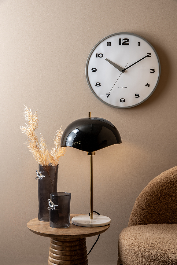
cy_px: 132
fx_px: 552
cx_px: 88
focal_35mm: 75
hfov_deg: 18.2
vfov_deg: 27.0
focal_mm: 75
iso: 125
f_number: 13
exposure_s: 1/3
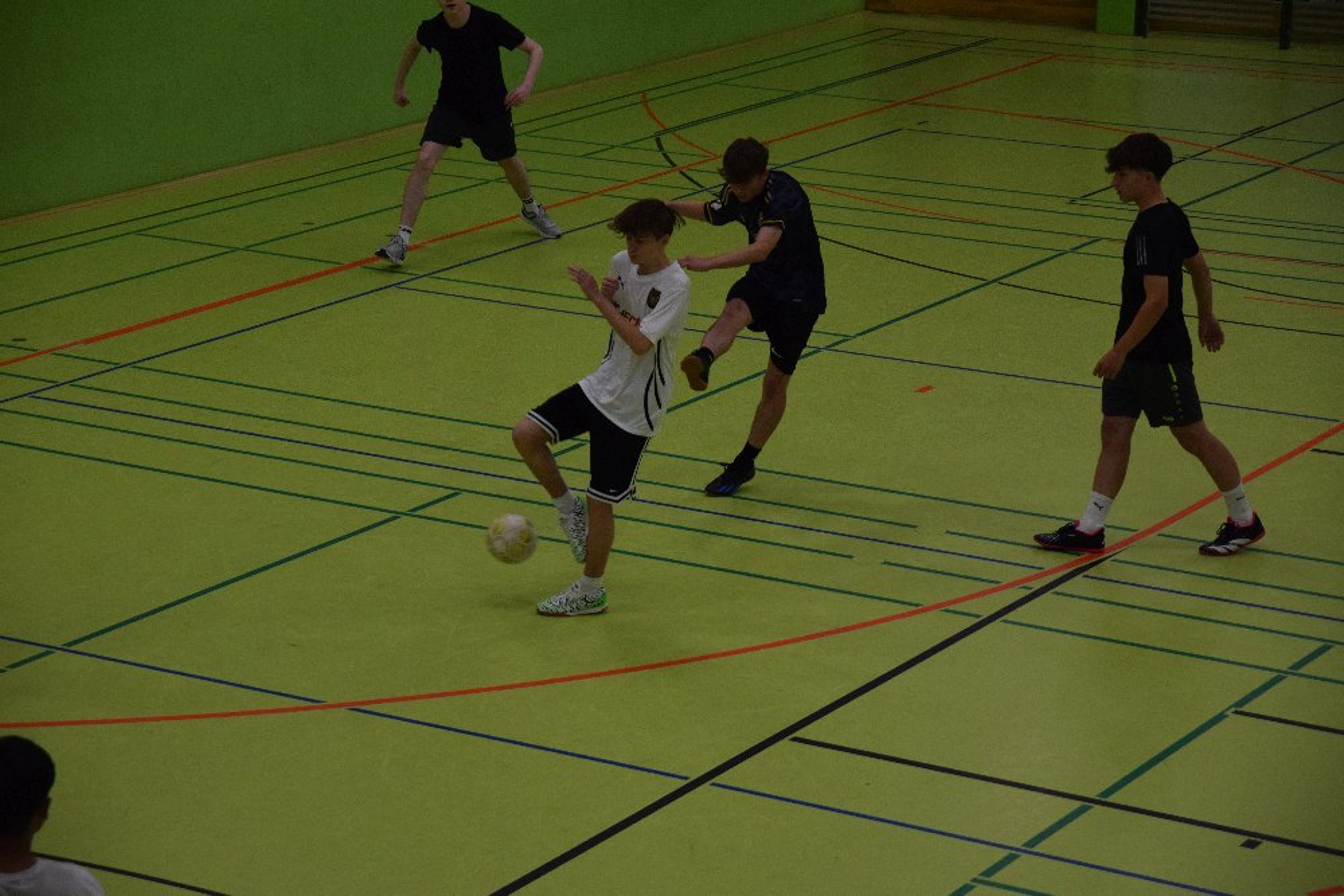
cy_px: 448
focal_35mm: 105
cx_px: 672
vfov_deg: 13.0
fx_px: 3920
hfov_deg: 19.5
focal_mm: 70
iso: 2000
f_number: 4
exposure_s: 1/500
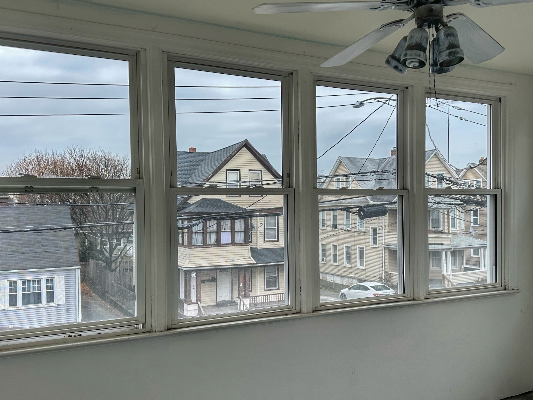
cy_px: 217
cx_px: 284
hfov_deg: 56.8
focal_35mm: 32
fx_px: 493
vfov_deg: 44.1
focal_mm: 6.86
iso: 50
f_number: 1.78
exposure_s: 1/121
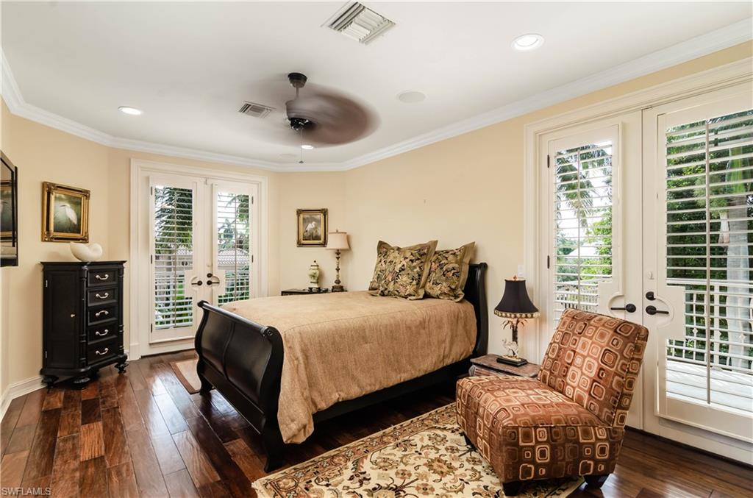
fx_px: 344
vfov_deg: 71.7
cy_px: 249
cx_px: 376
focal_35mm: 16
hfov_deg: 95.1
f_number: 10
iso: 200
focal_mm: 11
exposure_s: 1/80
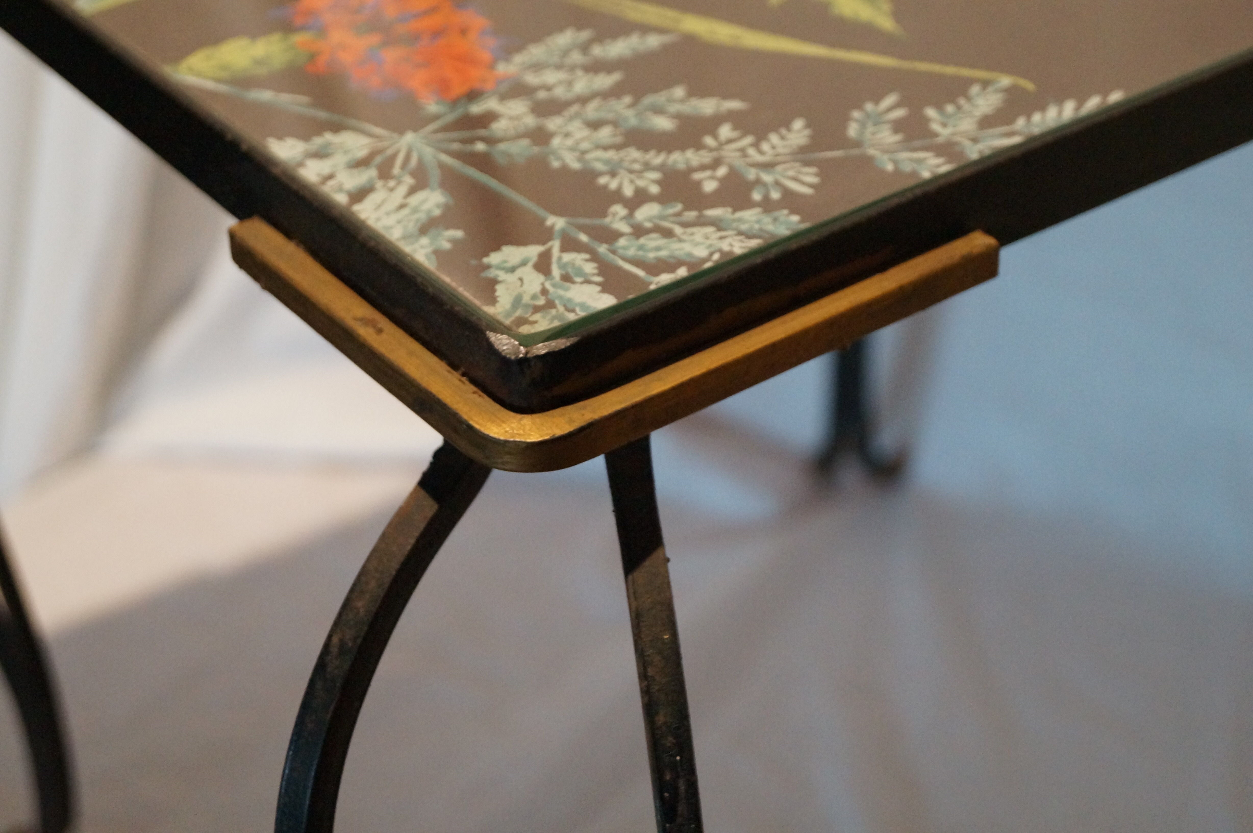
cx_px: 626
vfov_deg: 16.6
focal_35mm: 82
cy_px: 416
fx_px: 2851
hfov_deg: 24.8
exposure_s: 1/80
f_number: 5.6
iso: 3200
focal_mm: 55
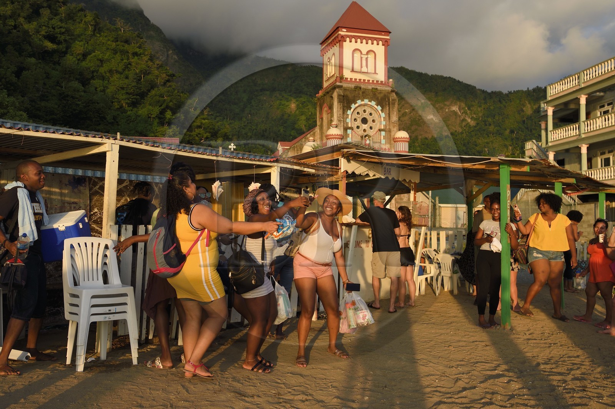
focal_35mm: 36
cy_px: 204
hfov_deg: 53.2
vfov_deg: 36.8
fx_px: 614
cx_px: 308
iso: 200
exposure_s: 1/250
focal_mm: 36
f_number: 8
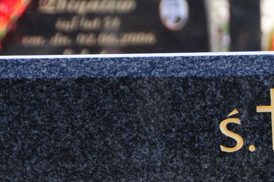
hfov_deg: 4.5
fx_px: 3475
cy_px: 244
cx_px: 281
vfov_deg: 3.0
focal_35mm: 457
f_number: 7.1
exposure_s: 1/200
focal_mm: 90
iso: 200
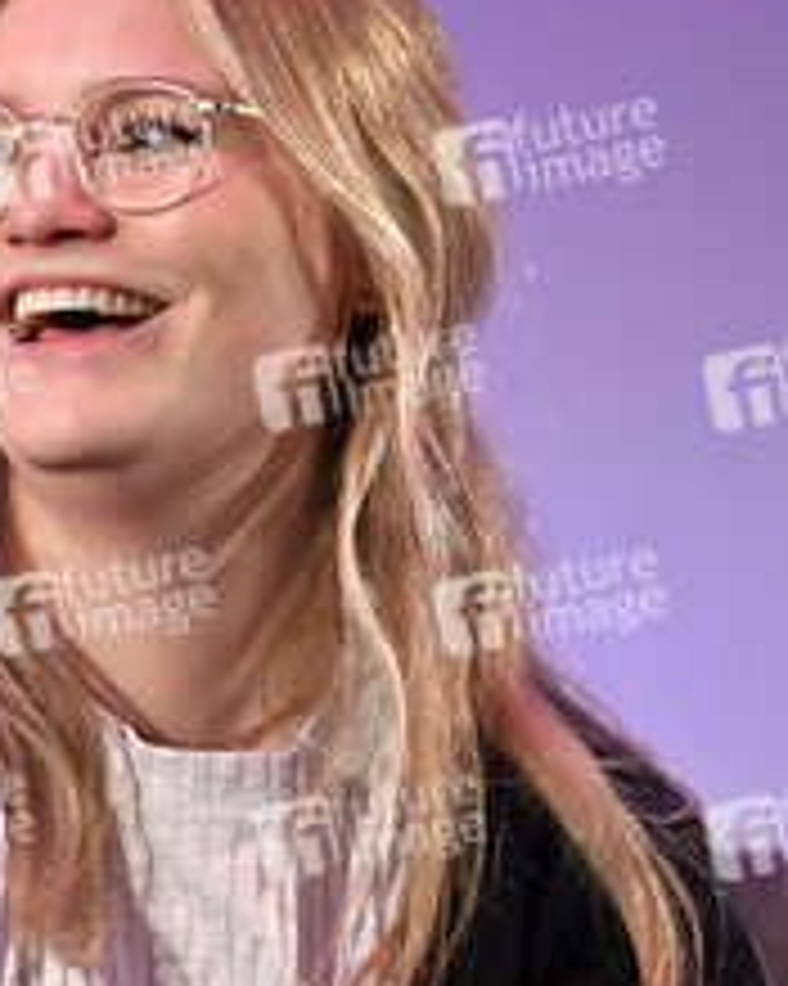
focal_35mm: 387
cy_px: 491
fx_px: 11290
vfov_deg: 5.0
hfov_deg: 4.0
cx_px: -20
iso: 4000
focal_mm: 200
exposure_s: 1/400
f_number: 2.8
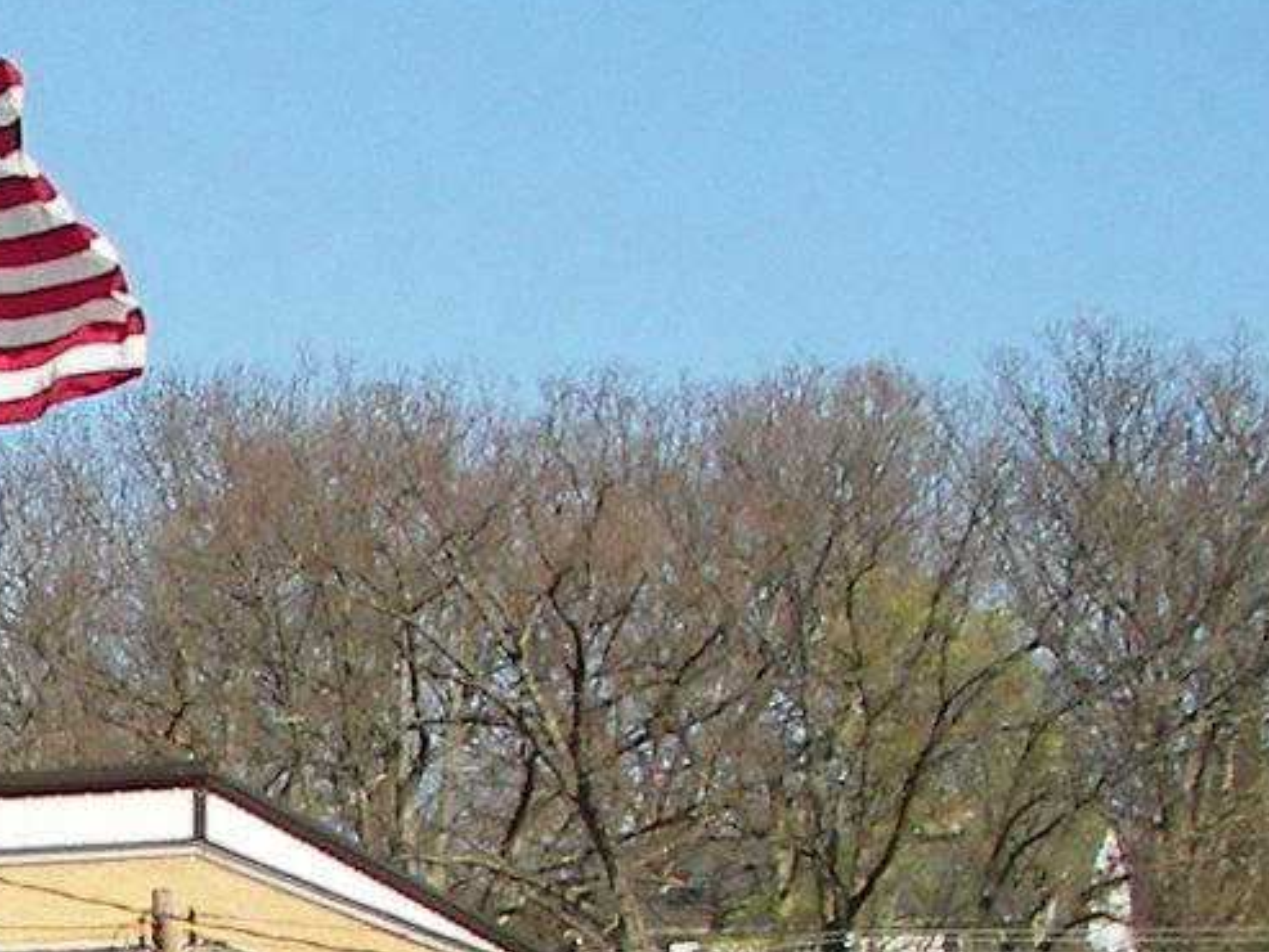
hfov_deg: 7.9
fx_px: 8984
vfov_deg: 6.0
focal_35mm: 245
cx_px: -780
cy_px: 1284
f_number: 2.8
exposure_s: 1/640
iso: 50
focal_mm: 9.9
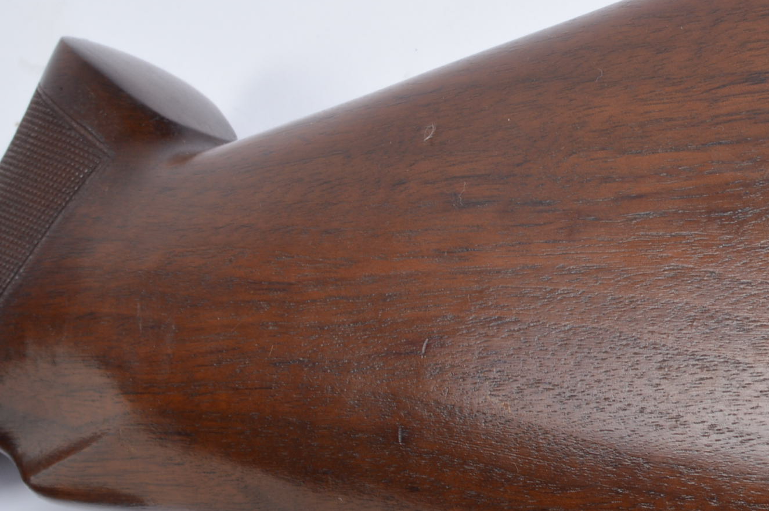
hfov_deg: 18.5
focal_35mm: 109
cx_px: 696
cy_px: 215
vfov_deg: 12.5
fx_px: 2326
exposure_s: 1/125
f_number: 13
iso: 100
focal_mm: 32
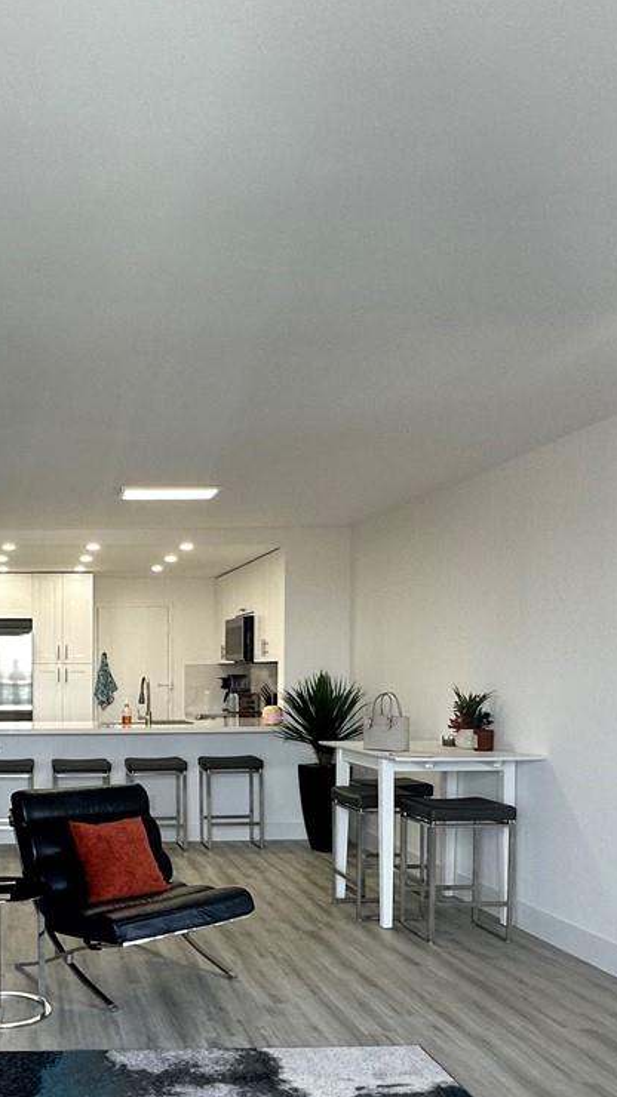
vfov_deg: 58.5
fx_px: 960
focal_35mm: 33
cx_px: 31
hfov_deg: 33.2
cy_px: 706
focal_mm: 2.22
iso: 125
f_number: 2.2
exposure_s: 1/120
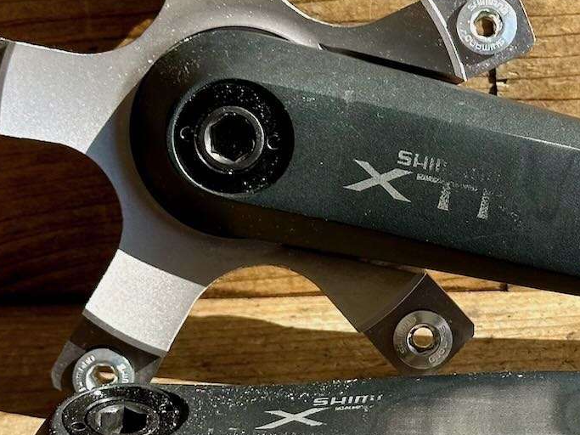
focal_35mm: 135
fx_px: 2262
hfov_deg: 14.4
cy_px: 276
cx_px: 547
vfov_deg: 11.0
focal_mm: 6.86
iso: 64
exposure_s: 1/2252
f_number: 1.78
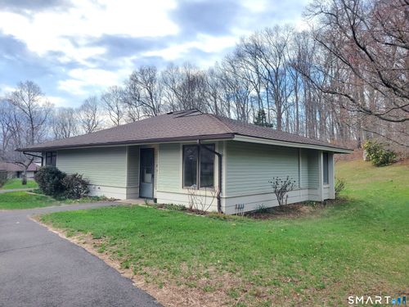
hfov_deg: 67.3
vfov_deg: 53.1
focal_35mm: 26
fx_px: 307
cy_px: 154
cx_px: 204
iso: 40
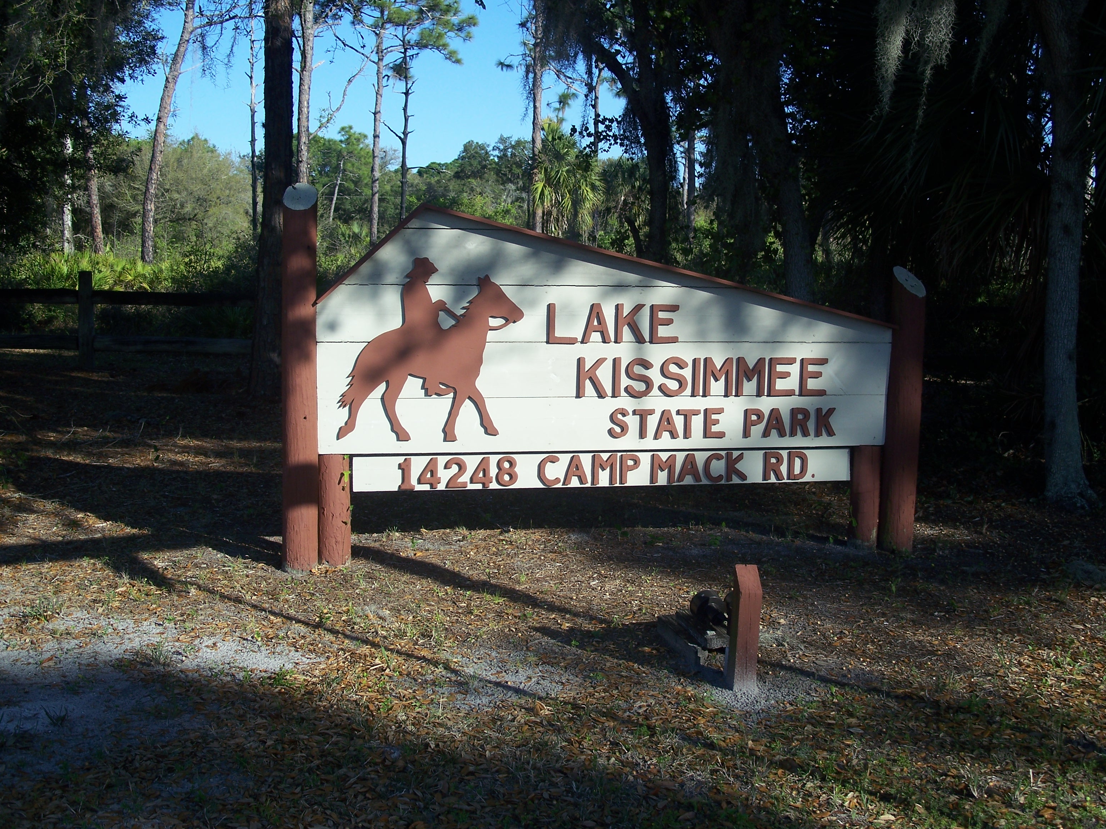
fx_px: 1246
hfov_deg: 47.9
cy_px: 414
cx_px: 540
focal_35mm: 39
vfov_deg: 36.8
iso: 64
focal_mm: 7.8
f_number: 2.8
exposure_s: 1/640
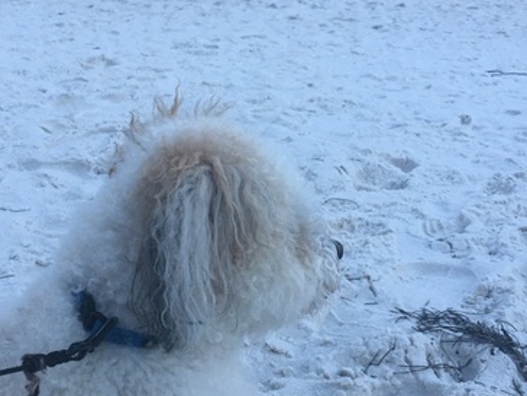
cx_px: 250
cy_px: 215
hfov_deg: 37.5
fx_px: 776
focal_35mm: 51
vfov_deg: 28.5
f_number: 2.2
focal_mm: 4.15
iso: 25
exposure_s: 1/30
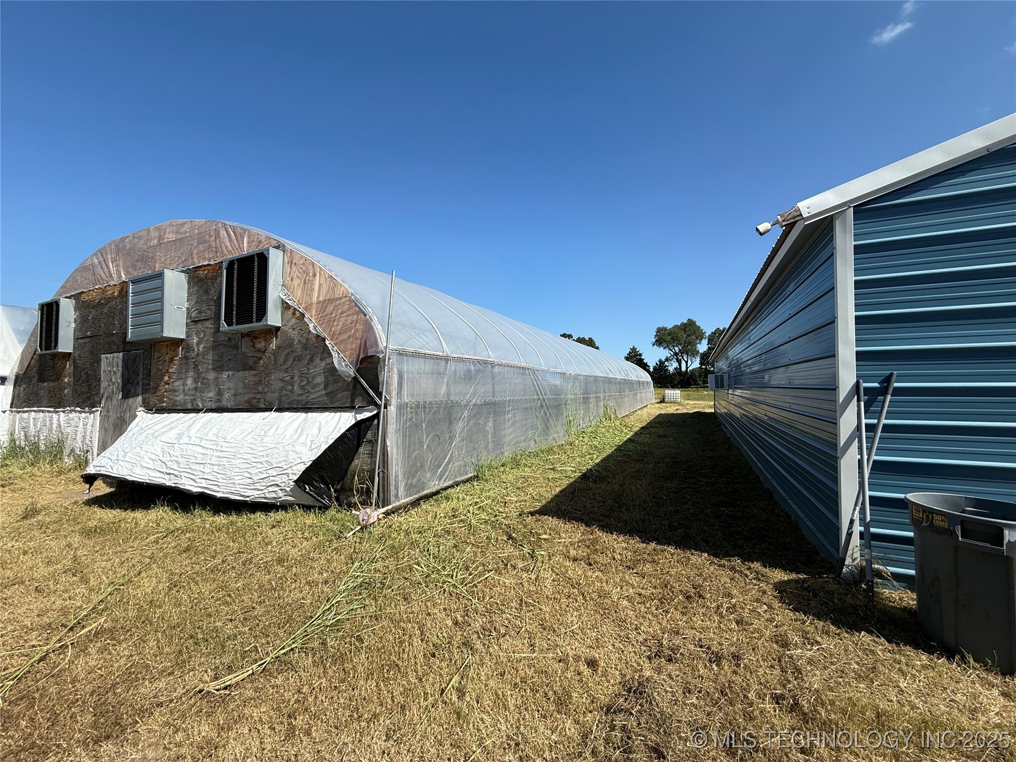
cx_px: 508
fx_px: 411
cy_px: 381
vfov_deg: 85.7
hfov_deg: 102.1
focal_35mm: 14
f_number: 2.2
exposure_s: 1/2024
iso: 50
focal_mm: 2.22
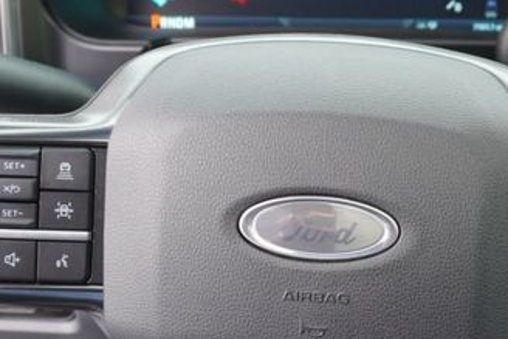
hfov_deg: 26.8
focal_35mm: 75
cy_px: 181
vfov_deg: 18.2
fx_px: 1059
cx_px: 335
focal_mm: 16
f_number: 4
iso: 320
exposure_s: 1/60
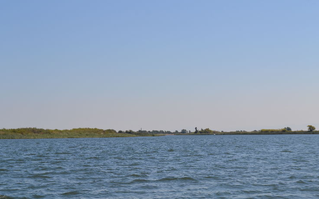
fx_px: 669
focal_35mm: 77
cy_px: 96
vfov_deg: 16.9
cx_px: 160
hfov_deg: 26.8
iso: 100
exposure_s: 1/320
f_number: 9
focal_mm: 50
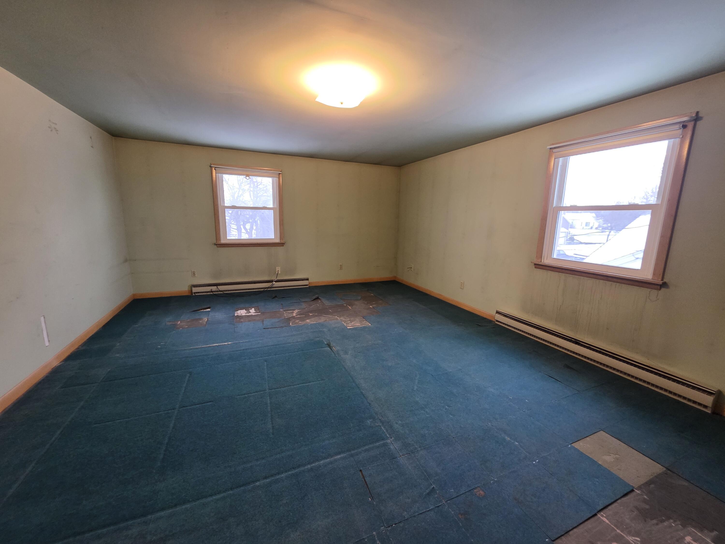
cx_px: 362
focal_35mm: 13
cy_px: 272
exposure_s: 1/60
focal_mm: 2.2
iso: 320
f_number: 1.9
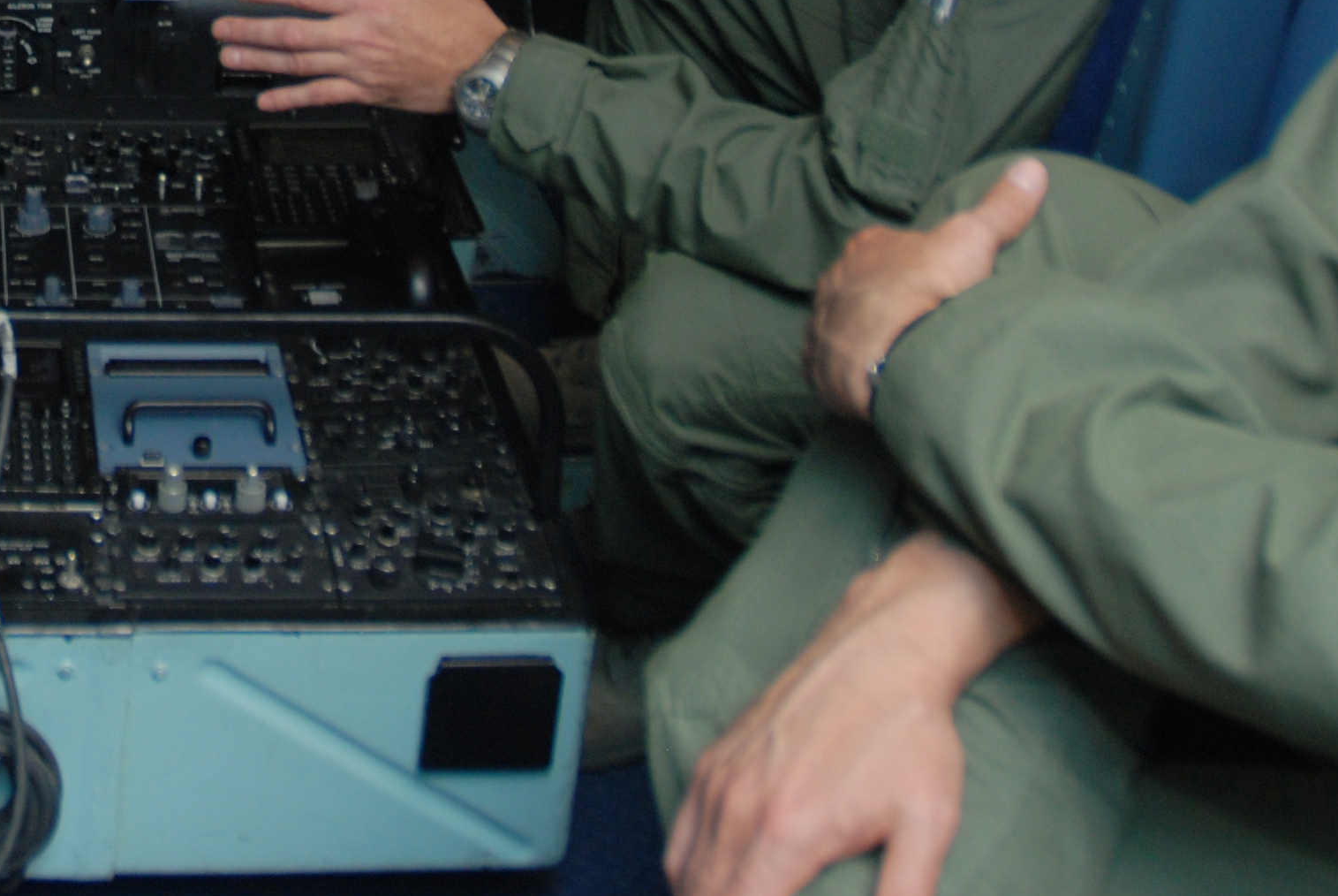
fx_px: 2567
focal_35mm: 69
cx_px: 64
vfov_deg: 18.6
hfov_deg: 27.8
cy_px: -231
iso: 200
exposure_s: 1/60
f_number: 4
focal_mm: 18
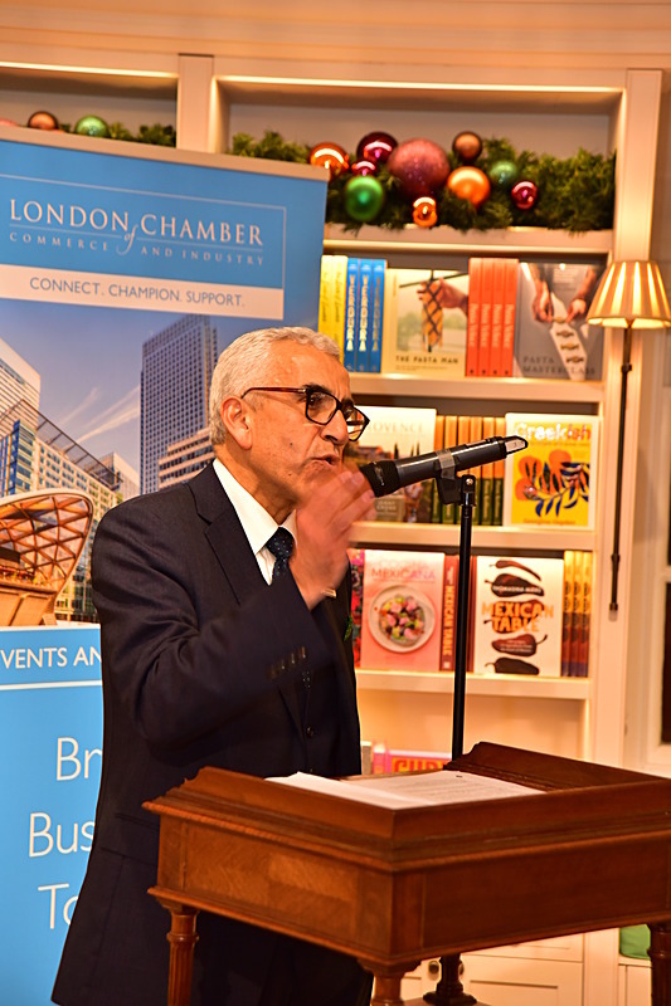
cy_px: 503
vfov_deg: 23.9
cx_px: 336
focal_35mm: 85
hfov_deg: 16.1
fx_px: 2377
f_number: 5
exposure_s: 1/50
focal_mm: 85
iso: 1600
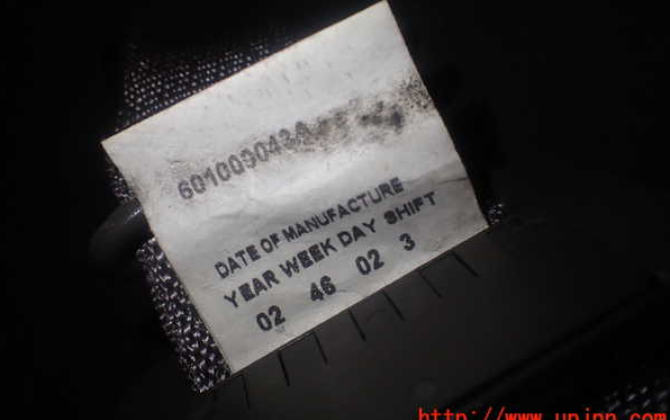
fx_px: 585
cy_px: 180
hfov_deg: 59.6
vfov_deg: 39.4
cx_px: 335
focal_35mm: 32
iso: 100
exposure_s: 1/160
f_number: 2.3
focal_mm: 5.4
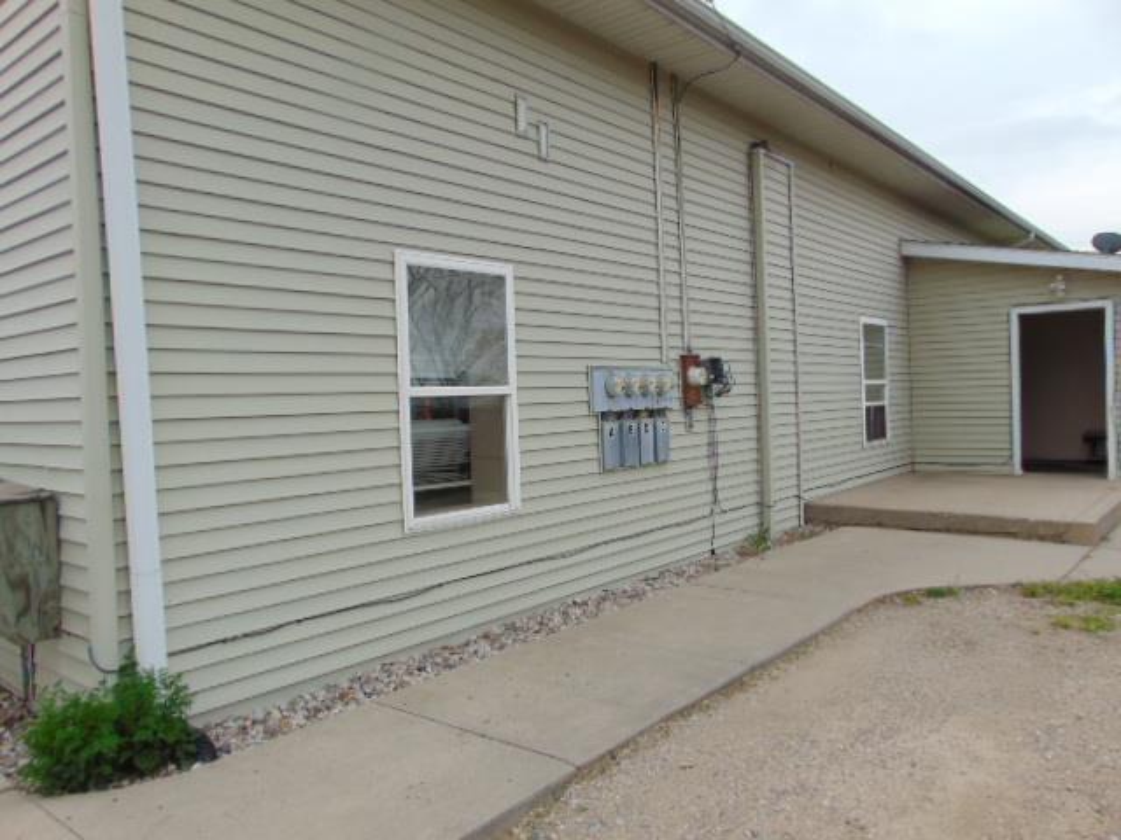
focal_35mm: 25
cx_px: 560
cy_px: 420
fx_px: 810
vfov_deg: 54.9
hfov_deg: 69.4
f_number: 7.7
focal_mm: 4.5
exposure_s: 1/160
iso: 80
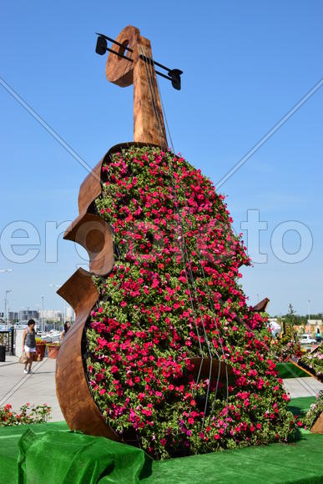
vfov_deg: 37.8
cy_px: 242
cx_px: 162
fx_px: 706
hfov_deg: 25.8
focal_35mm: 52
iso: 100
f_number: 20
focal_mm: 35
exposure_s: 1/40
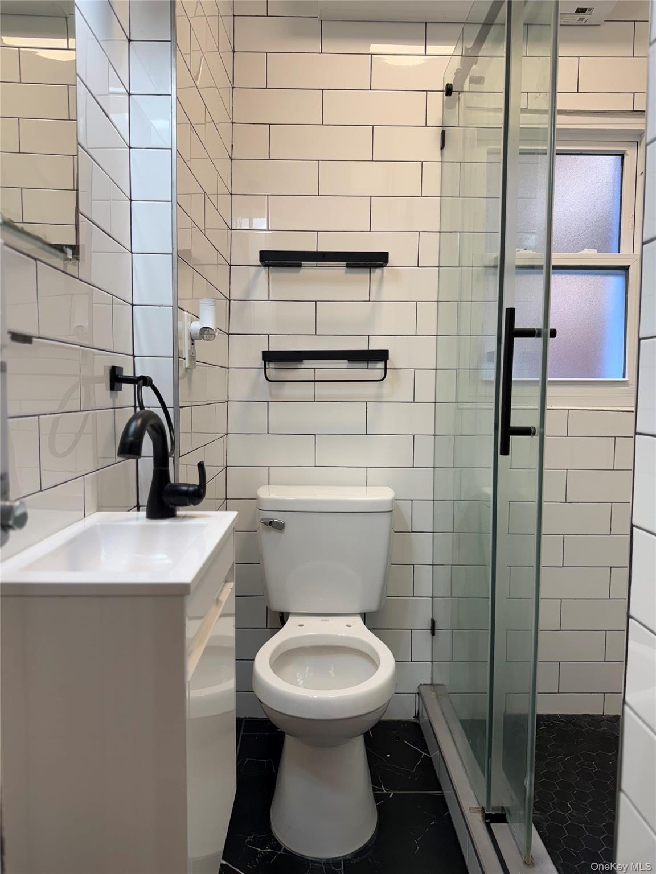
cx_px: 328
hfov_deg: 56.8
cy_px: 437
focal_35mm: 24
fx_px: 606
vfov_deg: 71.6
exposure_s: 1/120
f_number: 1.78
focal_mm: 6.76
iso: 64
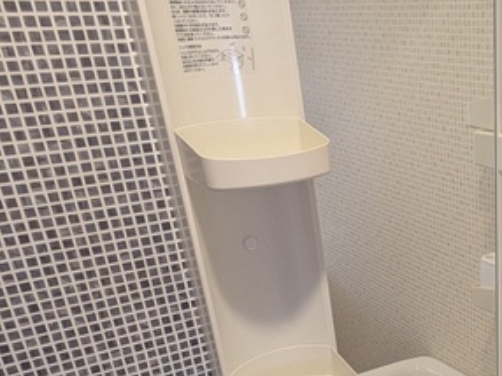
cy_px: 371
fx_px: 681
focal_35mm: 47
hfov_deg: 37.1
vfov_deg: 29.0
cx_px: 479
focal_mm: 1.83
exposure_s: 1/24
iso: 70
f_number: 2.2
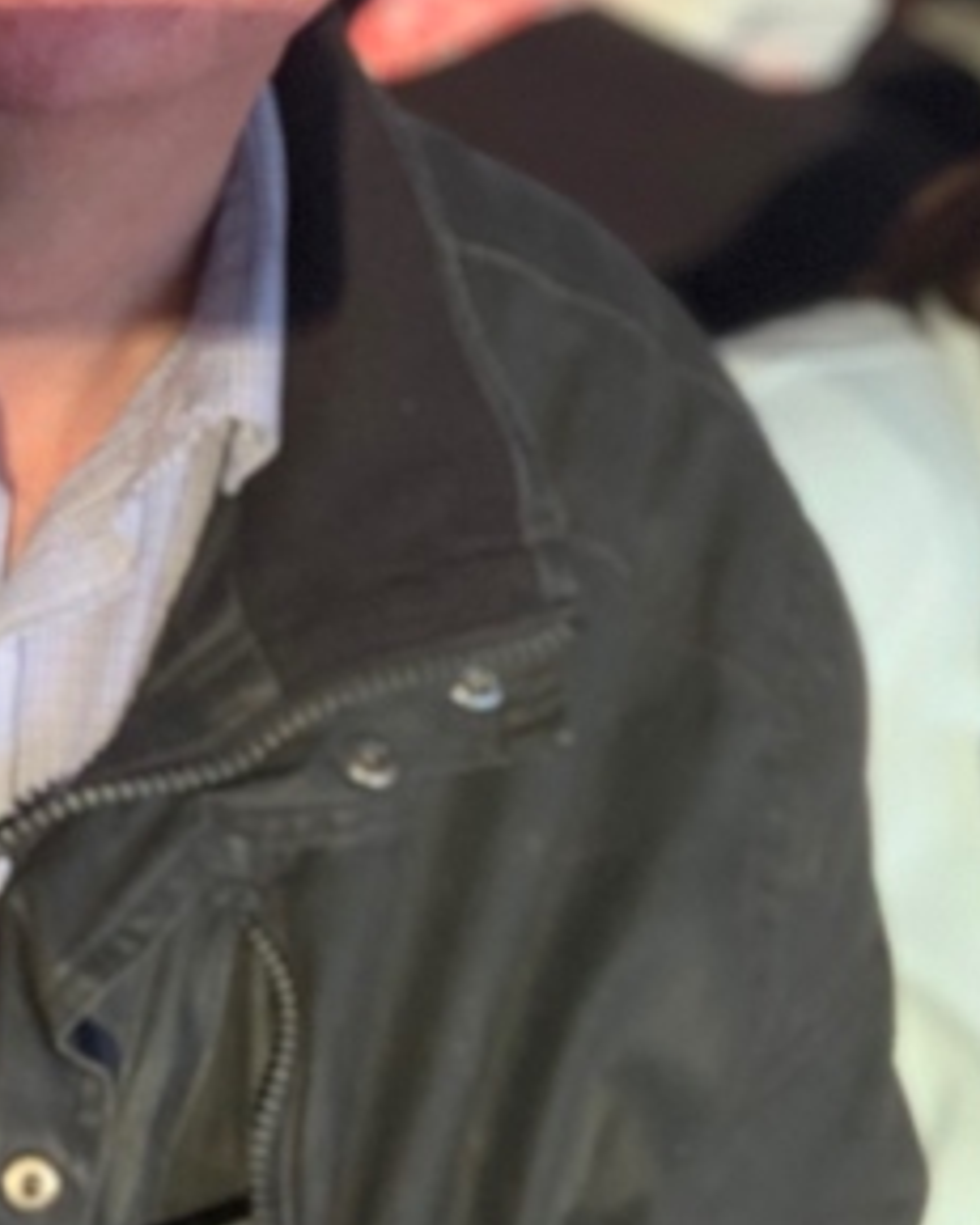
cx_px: -299
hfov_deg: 15.0
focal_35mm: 98
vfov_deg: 18.8
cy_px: -127
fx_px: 3555
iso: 64
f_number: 2.2
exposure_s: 1/113
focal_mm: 2.87
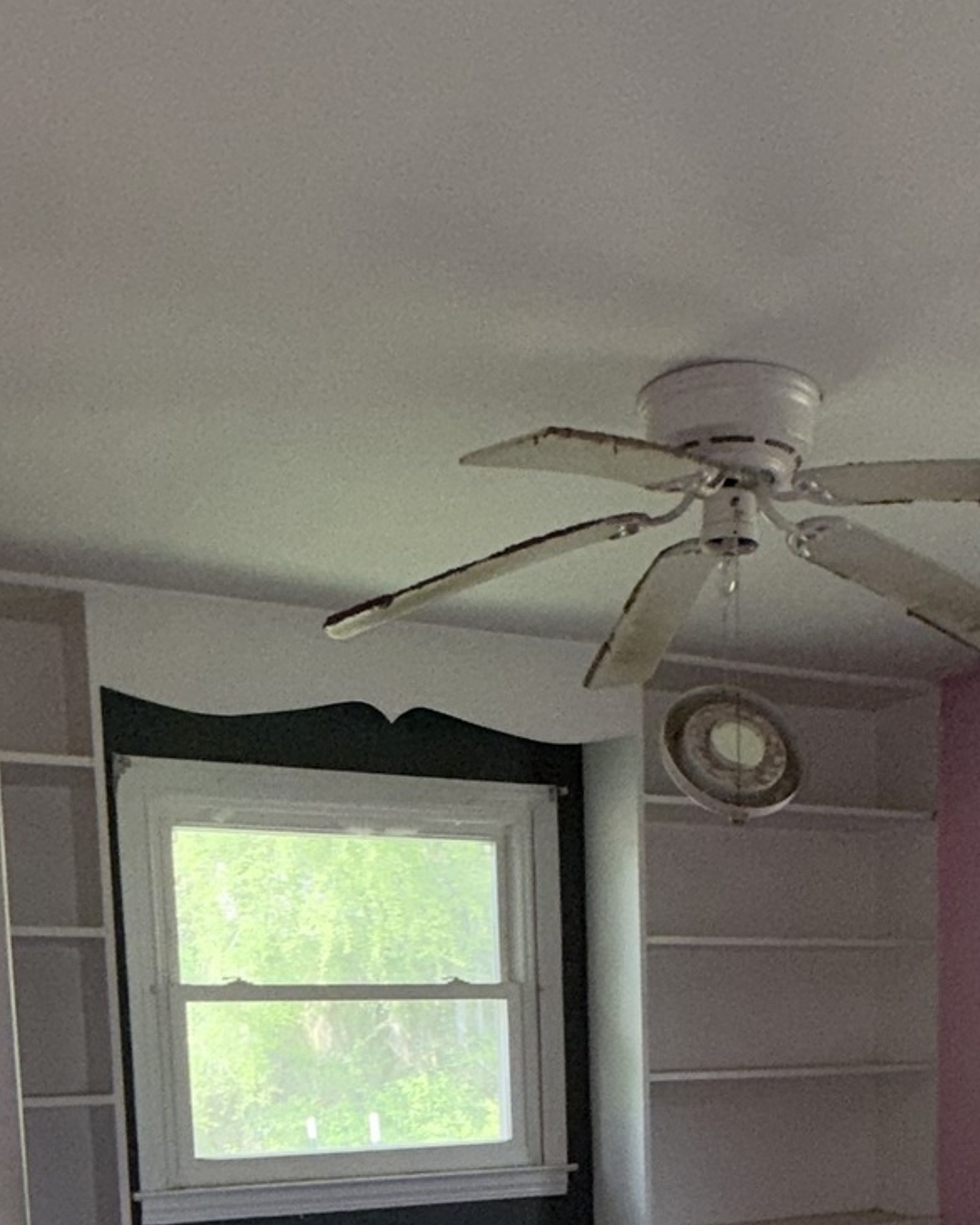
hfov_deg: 34.7
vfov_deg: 38.1
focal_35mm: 43
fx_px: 1558
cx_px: 622
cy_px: 1228
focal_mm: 2.22
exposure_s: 1/122
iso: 50
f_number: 2.2
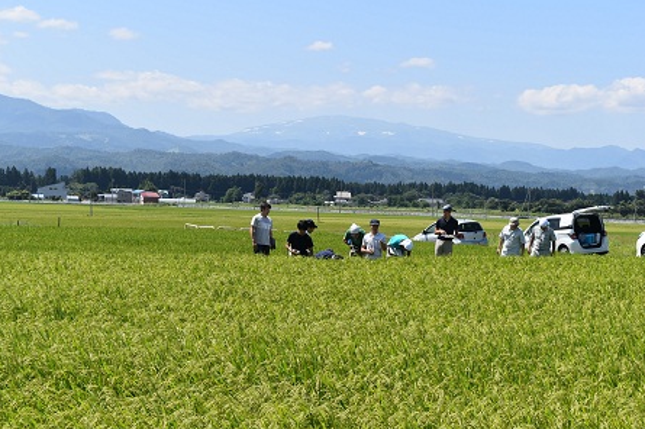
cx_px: 320
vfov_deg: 16.3
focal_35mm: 84
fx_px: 1495
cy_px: 216
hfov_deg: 24.3
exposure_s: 1/400
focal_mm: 55
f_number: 10
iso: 200
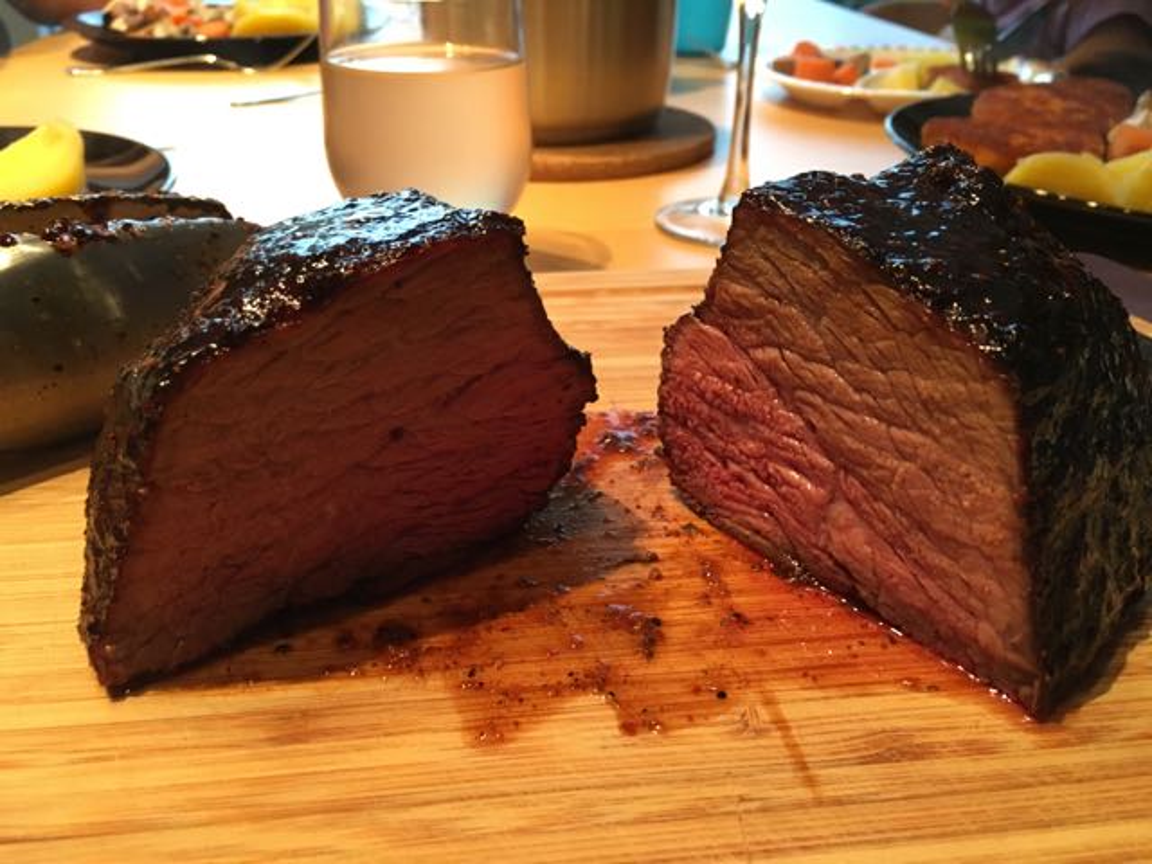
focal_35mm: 29
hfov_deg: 61.7
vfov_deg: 48.2
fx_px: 965
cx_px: 576
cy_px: 432
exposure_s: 1/33
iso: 160
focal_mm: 4.15
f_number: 2.2
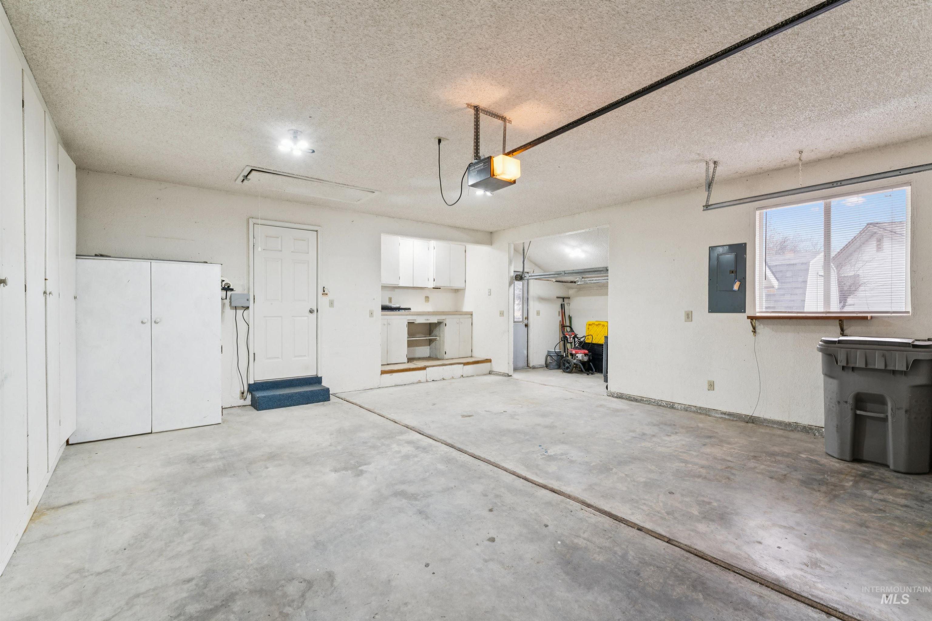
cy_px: 310
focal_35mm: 16
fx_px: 414
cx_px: 466
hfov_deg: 96.7
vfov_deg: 73.7
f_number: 13
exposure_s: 1/8
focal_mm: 16
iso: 400
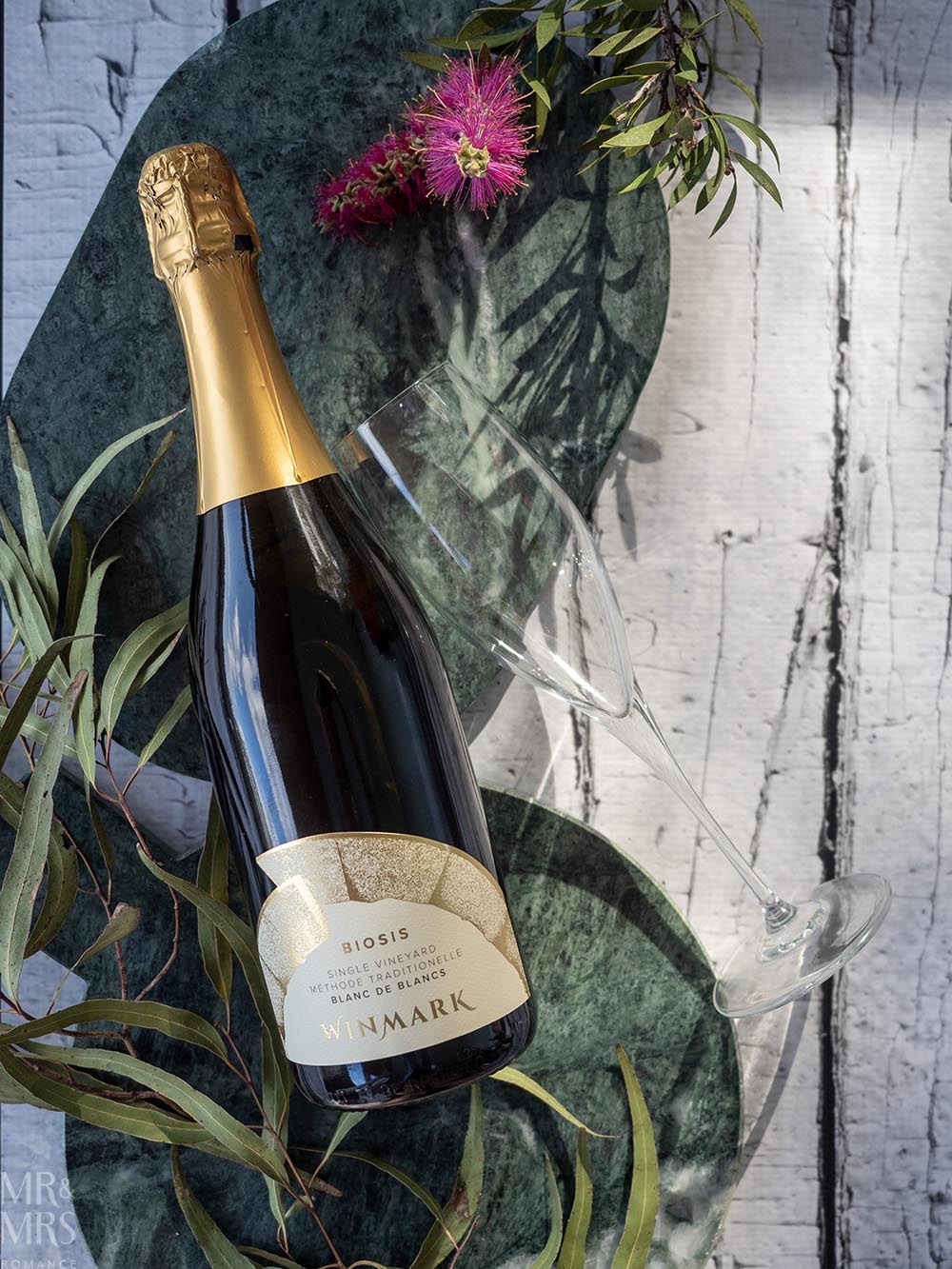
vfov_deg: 41.2
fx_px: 1687
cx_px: 476
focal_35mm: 46
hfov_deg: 31.5
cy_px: 634
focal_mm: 23
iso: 200
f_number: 2.8
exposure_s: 1/500
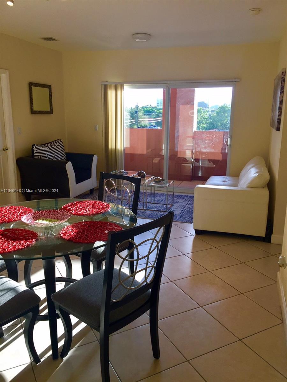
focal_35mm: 29
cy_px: 191
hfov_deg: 48.2
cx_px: 144
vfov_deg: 61.7
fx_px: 321
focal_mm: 4.15
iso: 32
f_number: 2.2
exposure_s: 1/138
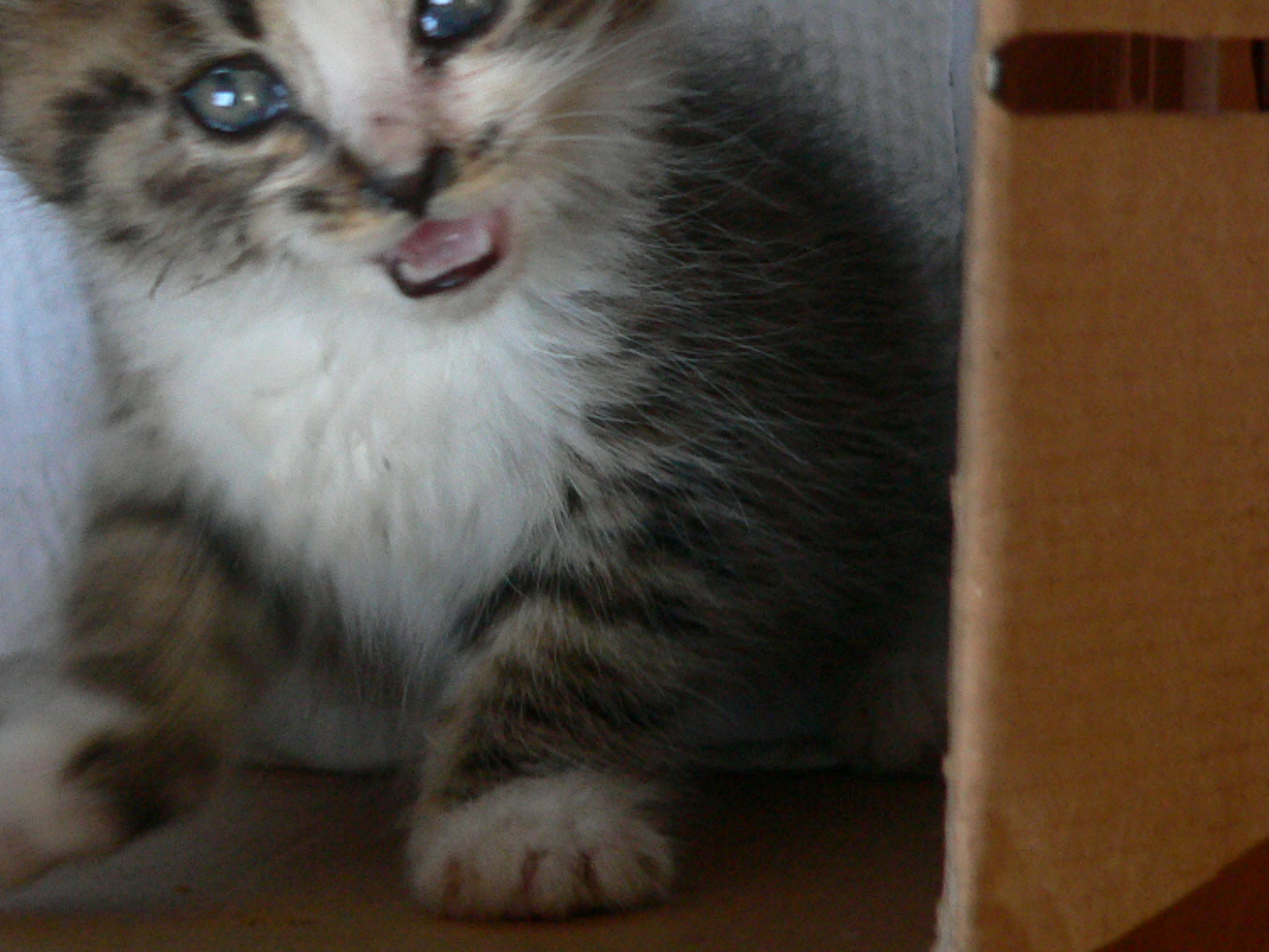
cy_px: 278
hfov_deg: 11.3
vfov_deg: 8.5
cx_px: 416
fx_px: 6416
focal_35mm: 175
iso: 200
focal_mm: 17.1
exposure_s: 1/60
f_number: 2.8
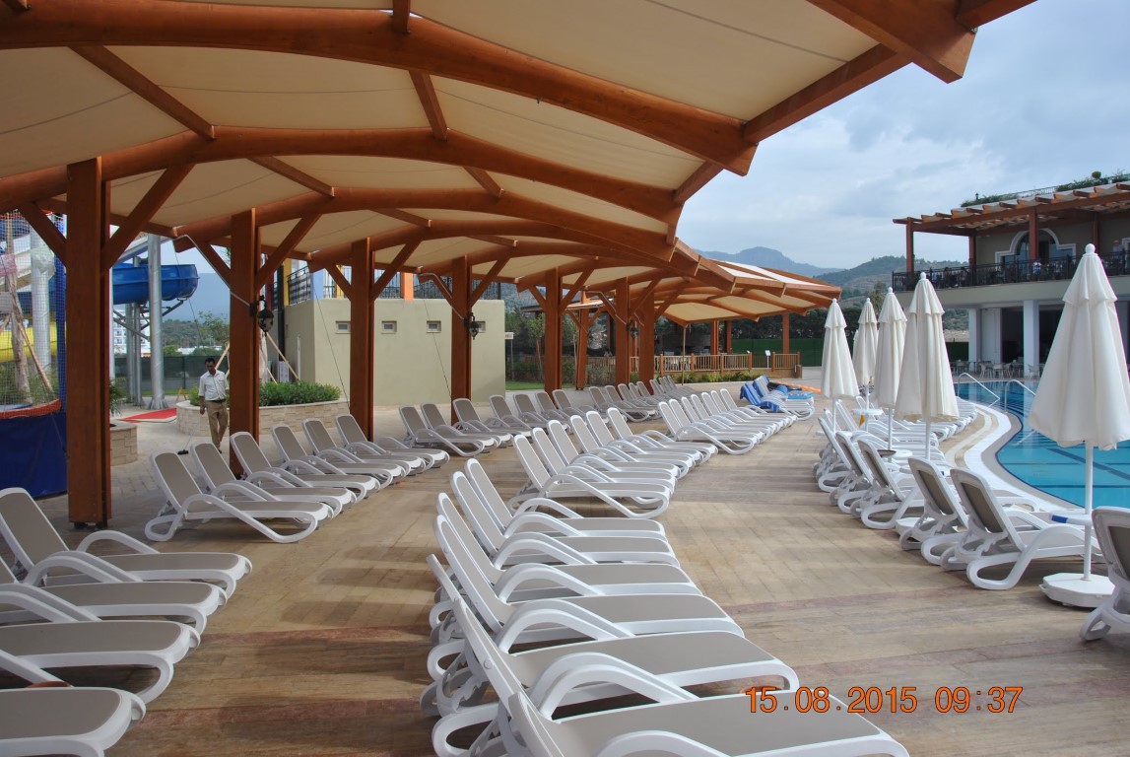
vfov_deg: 48.1
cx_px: 565
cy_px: 378
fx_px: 849
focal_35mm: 27
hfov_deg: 67.3
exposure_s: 1/200
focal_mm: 18
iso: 100
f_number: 7.1
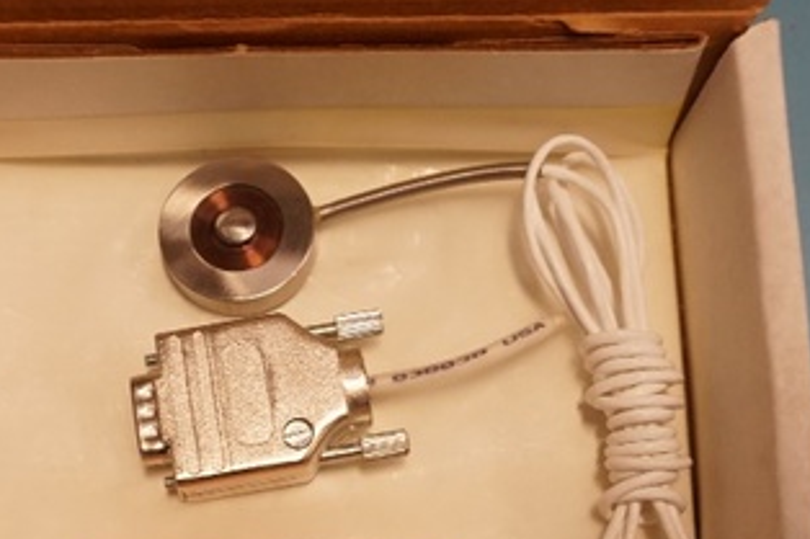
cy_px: 451
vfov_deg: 24.1
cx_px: 281
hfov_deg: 36.0
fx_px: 1237
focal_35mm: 55
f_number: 4
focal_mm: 16
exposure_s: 1/60
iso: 640
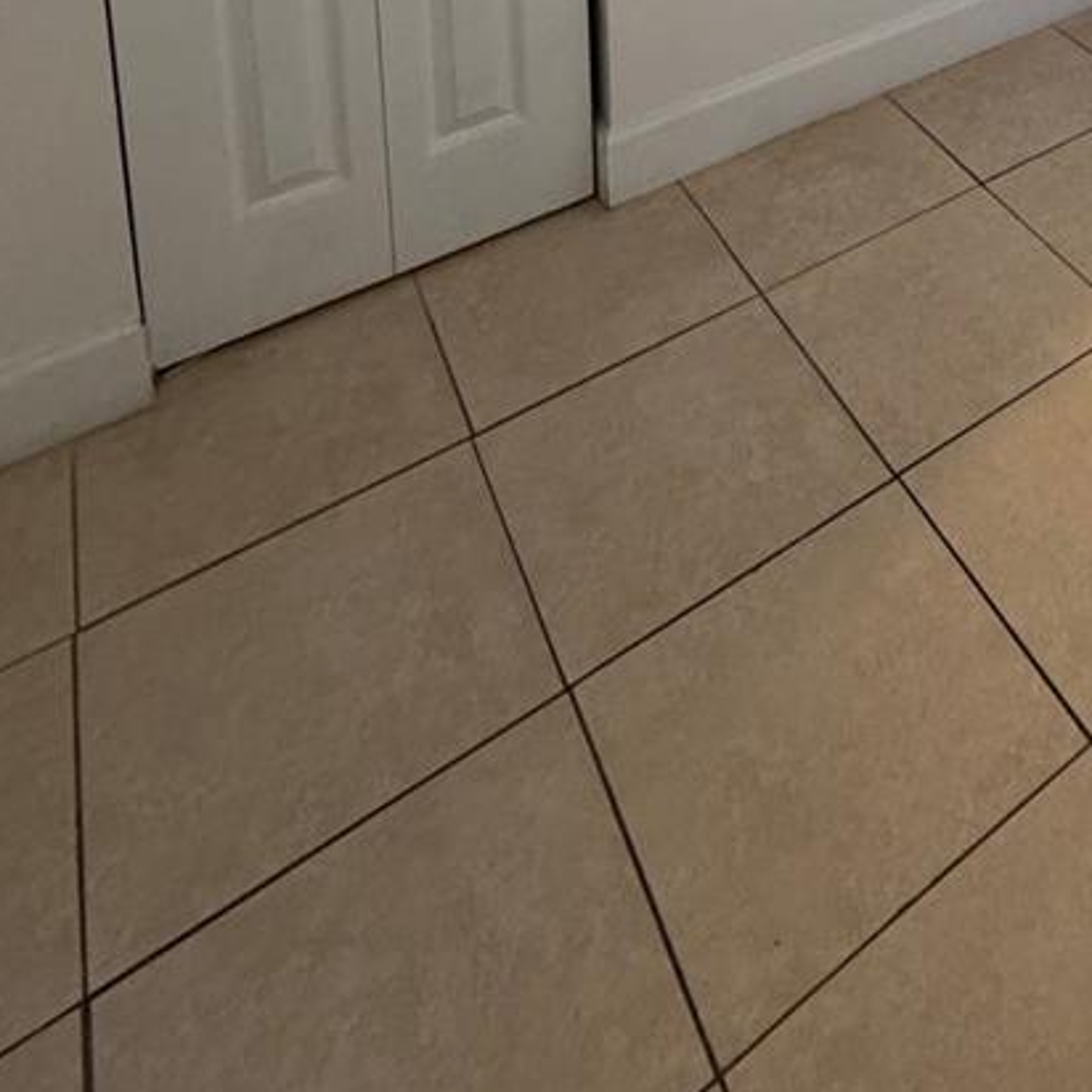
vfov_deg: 30.9
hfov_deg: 39.4
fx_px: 1285
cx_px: 1140
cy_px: -448
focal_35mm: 36
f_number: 2.2
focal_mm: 2.22
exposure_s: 1/60
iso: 400
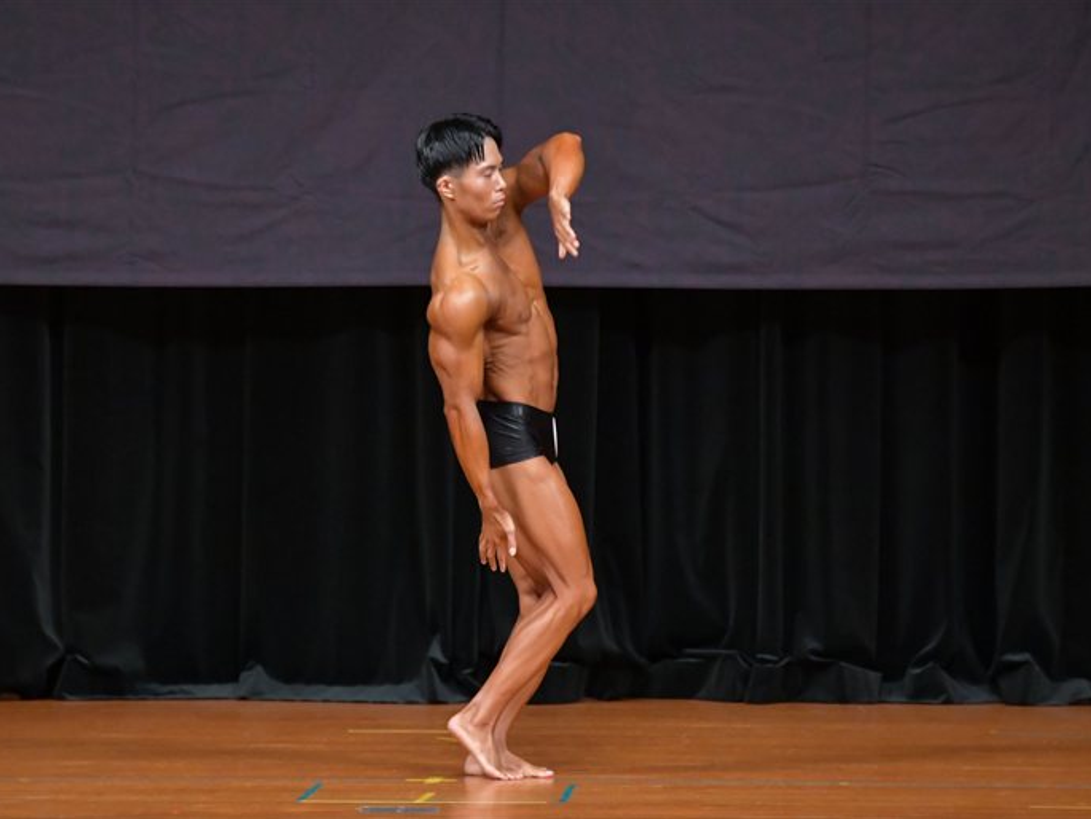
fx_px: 9772
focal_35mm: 310
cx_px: 501
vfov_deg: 4.8
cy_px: 410
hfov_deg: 6.4
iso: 5000
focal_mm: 190
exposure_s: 1/400
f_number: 5.6
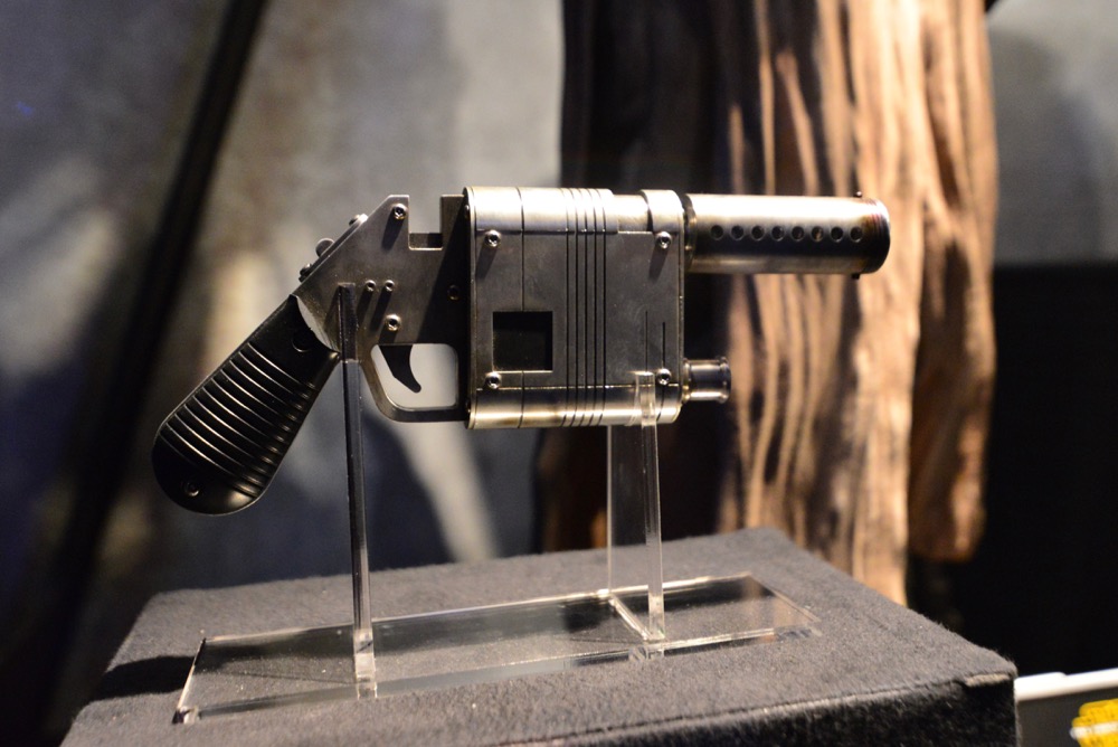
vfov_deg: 46.5
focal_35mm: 28
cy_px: 374
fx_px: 870
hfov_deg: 65.4
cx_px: 559
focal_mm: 28
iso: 6400
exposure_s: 1/80
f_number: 4.5
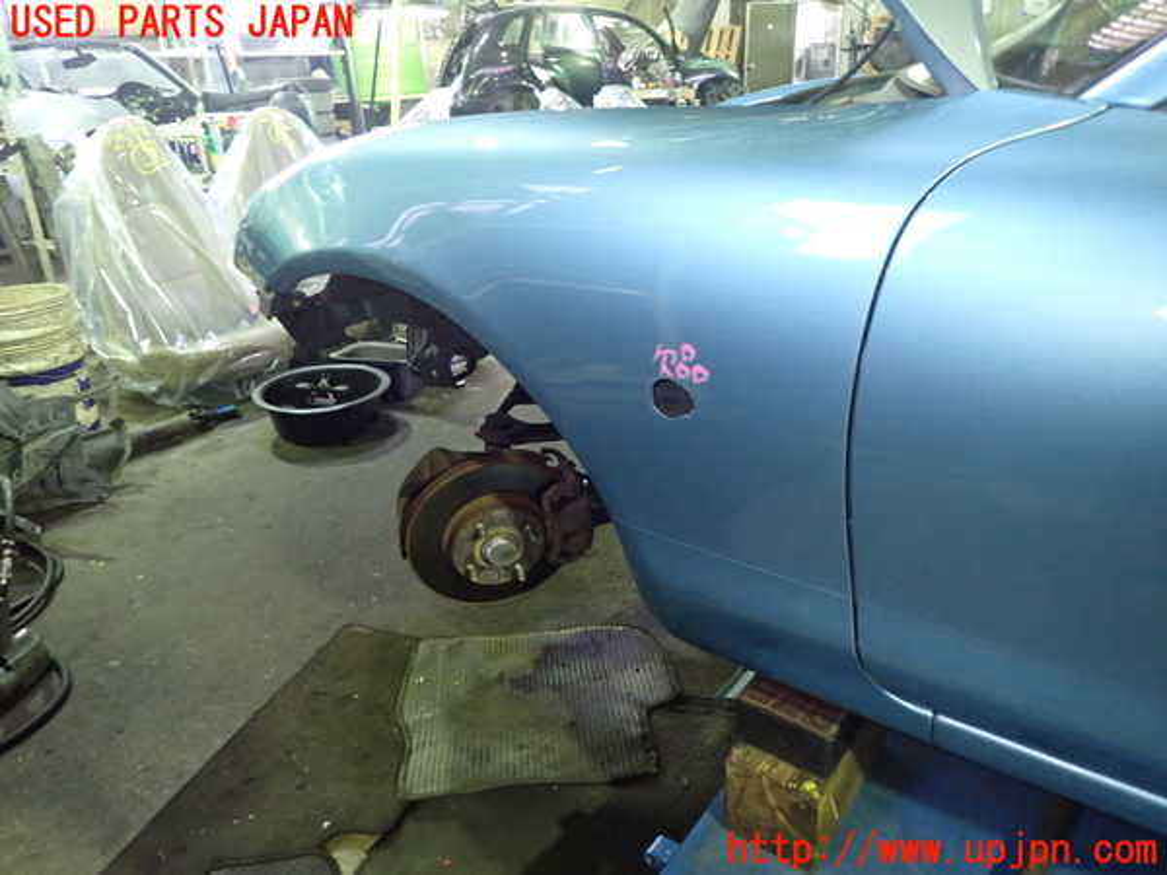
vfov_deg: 54.9
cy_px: 438
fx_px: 843
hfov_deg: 69.4
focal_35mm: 25
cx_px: 584
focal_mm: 4.5
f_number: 2
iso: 800
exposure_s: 1/25
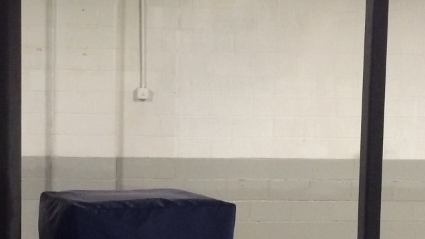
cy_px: 184
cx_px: 101
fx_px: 913
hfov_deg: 25.9
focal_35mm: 81
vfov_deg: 14.8
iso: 250
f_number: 2.2
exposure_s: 1/30
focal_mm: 4.15
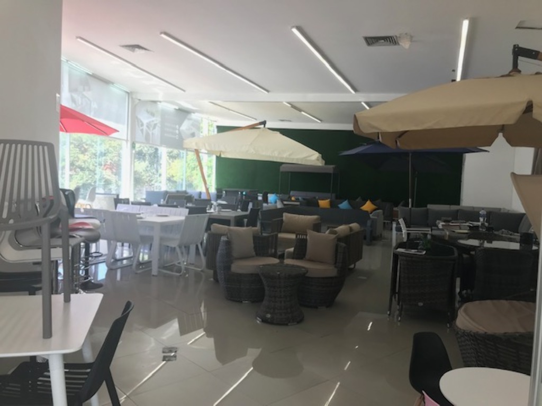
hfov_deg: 63.4
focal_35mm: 28
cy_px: 203
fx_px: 438
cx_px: 271
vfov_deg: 49.7
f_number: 1.8
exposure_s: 1/120
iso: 40
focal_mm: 3.99
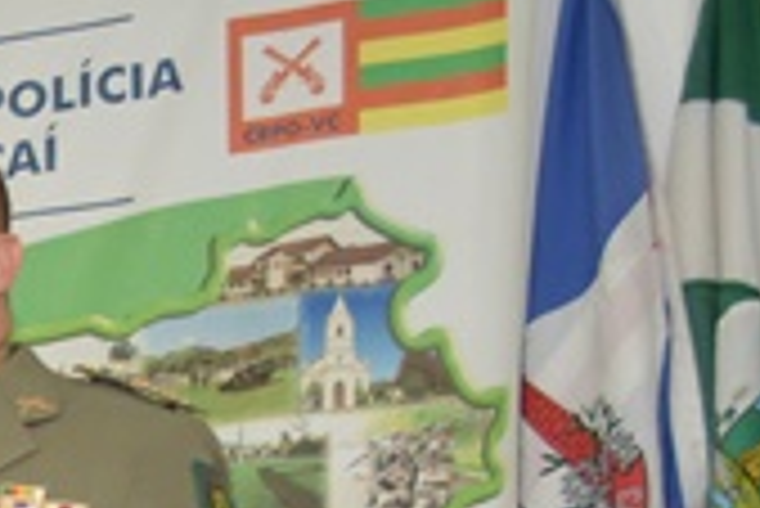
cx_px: -1147
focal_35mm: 182
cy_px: 1346
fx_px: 3845
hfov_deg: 9.8
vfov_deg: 7.0
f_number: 4
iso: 640
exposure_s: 1/60
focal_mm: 20
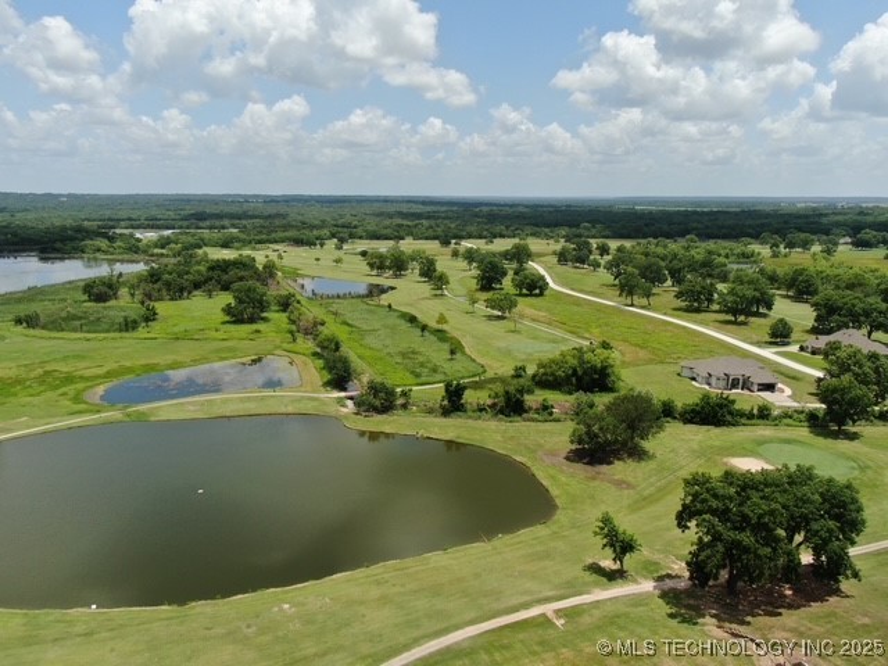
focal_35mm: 24
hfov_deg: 71.6
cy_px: 333
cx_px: 444
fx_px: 616
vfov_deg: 56.8
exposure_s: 1/500
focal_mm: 4.39
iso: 100
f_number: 2.8
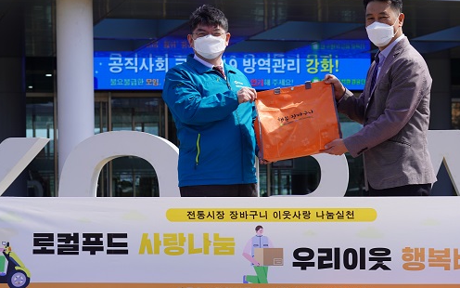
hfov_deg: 18.4
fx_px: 1417
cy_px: 156
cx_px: 278
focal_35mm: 113
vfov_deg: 11.6
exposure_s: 1/160
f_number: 7.1
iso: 100
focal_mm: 86
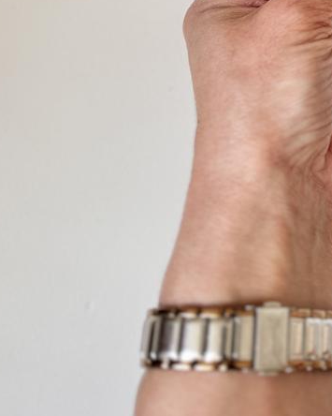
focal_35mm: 54
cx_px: 346
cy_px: -58
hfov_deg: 26.3
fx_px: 663
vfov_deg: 30.5
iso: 200
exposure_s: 1/86
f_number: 1.78
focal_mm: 6.86
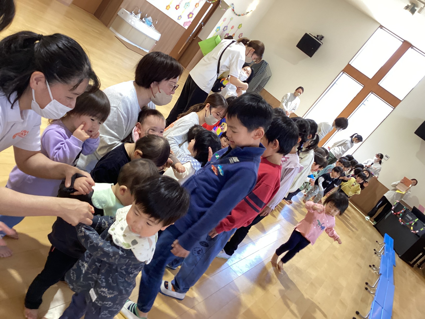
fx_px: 381
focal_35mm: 31
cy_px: 160
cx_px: 212
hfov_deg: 58.4
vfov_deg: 45.4
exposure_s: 1/60
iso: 125
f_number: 2.4
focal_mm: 3.3
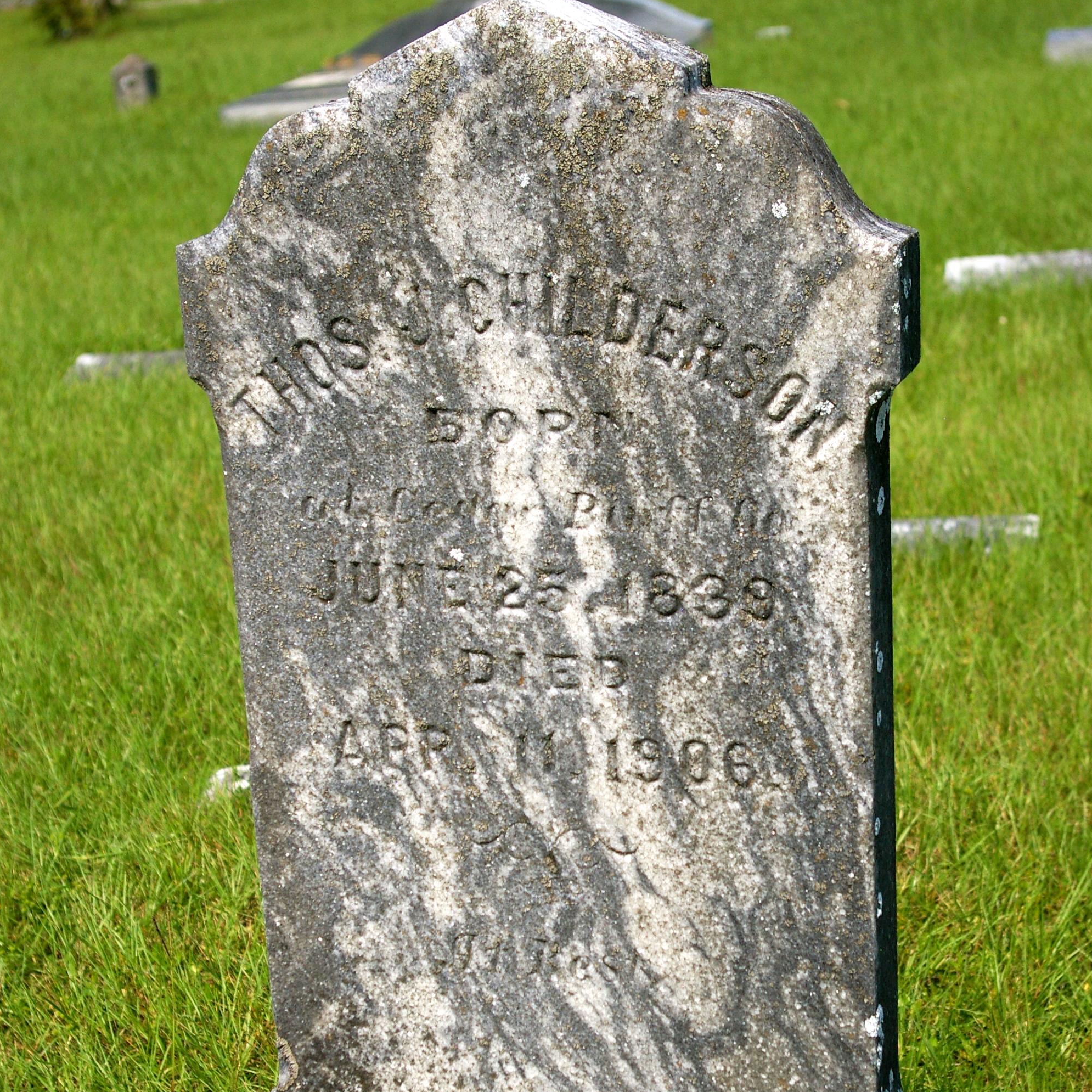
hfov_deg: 22.5
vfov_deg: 22.3
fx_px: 2748
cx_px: 547
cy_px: 771
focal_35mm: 77
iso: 200
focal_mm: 40
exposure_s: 1/2000
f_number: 6.7
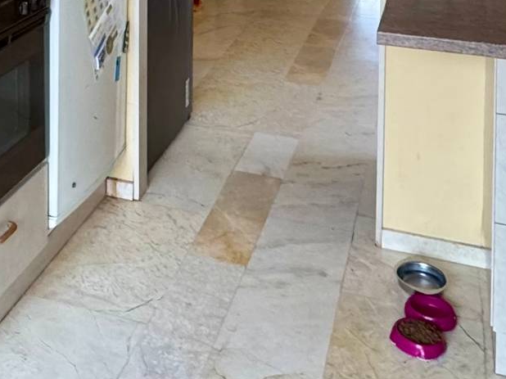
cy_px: -202
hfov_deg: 32.6
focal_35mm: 58
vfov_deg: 21.0
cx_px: 123
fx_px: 847
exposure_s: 1/100
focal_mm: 2.22
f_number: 2.2
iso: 320
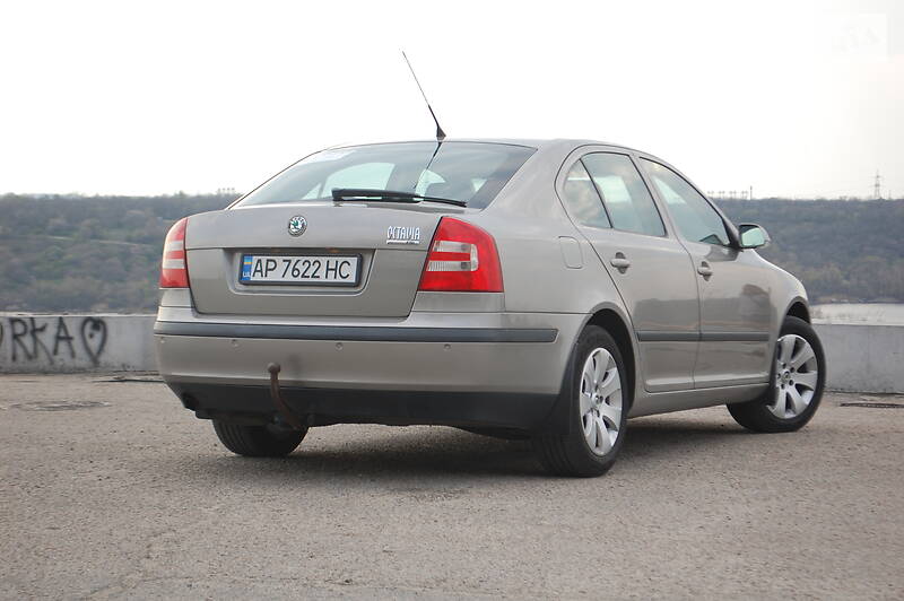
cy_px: 300
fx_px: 2070
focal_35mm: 82
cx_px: 452
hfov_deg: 24.6
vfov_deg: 16.5
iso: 200
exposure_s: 1/160
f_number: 6.3
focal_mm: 55
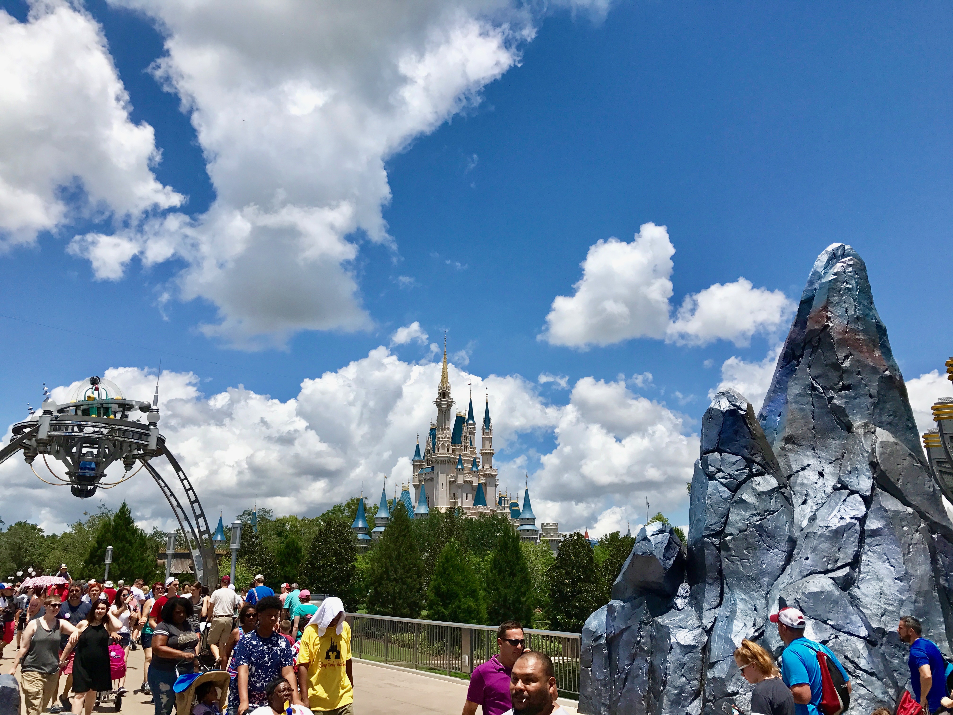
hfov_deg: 63.4
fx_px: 771
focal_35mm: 28
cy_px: 358
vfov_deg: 49.7
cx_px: 476
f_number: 1.8
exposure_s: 1/5051
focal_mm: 3.99
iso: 20
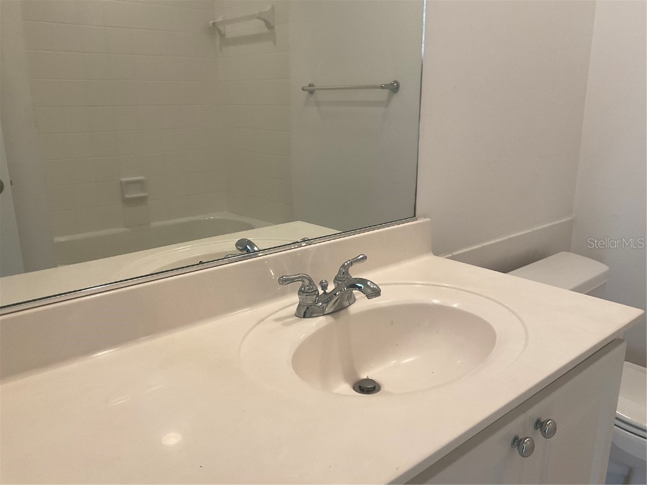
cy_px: 242
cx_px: 324
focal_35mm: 29
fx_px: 542
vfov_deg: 48.2
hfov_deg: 61.7
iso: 64
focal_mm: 3
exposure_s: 1/60
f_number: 1.8
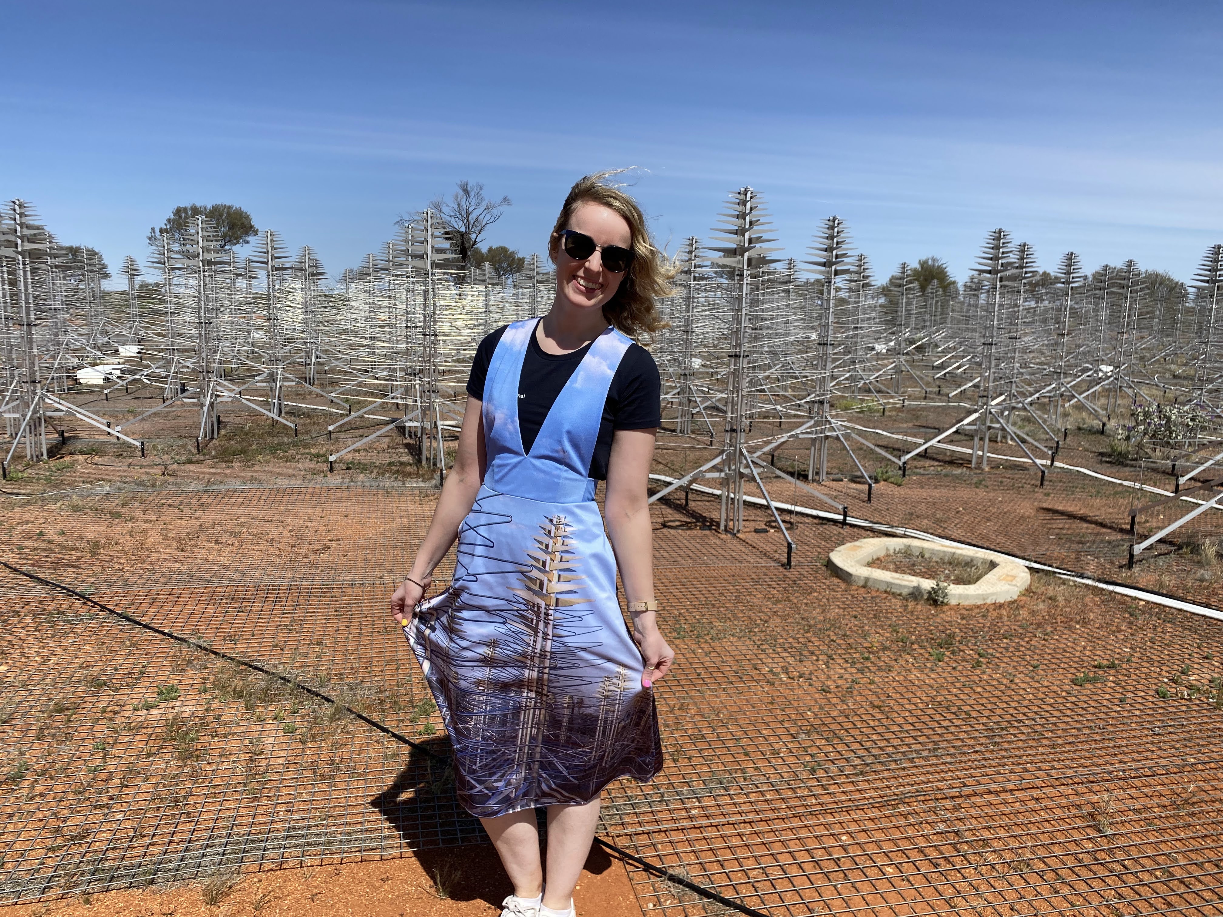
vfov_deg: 53.1
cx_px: 612
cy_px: 458
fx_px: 919
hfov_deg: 67.3
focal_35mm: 26
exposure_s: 1/4274
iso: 32
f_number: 1.8
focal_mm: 4.25
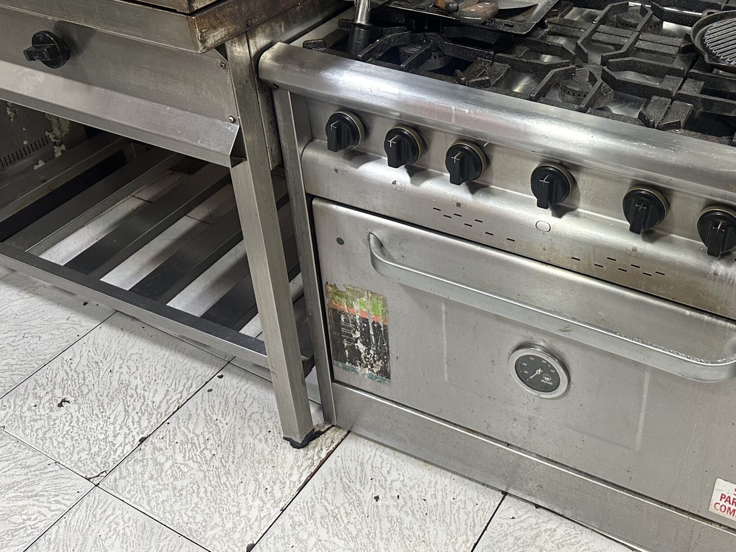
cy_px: 137
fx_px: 787
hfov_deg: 48.5
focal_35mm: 37
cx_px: 537
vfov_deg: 37.7
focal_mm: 6.86
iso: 250
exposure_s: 1/50
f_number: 1.78
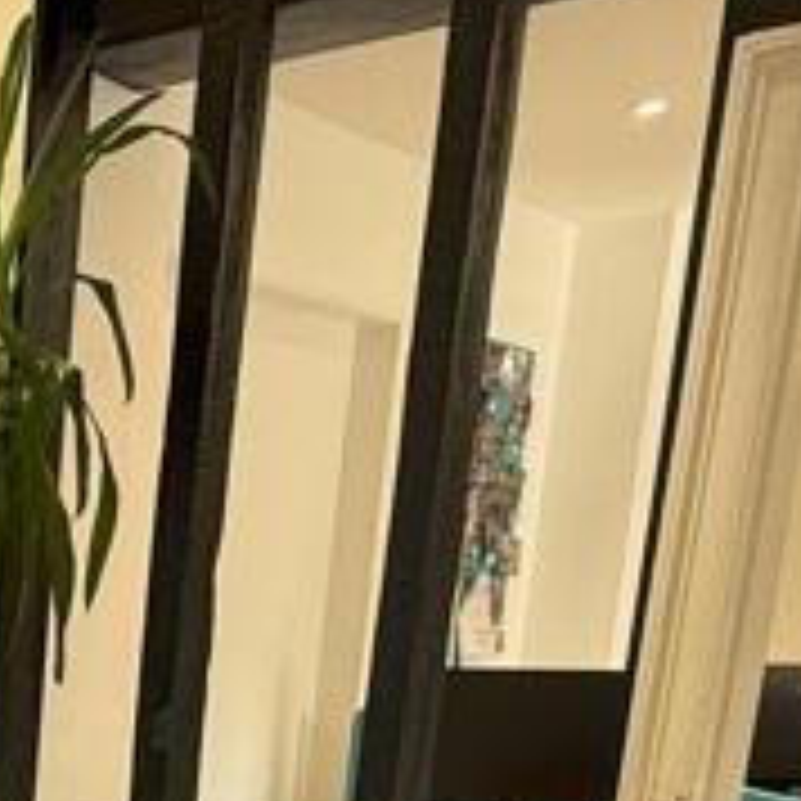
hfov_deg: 21.1
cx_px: -356
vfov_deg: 20.8
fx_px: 1859
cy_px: 1192
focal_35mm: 71
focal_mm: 2.22
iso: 160
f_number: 2.2
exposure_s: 1/99
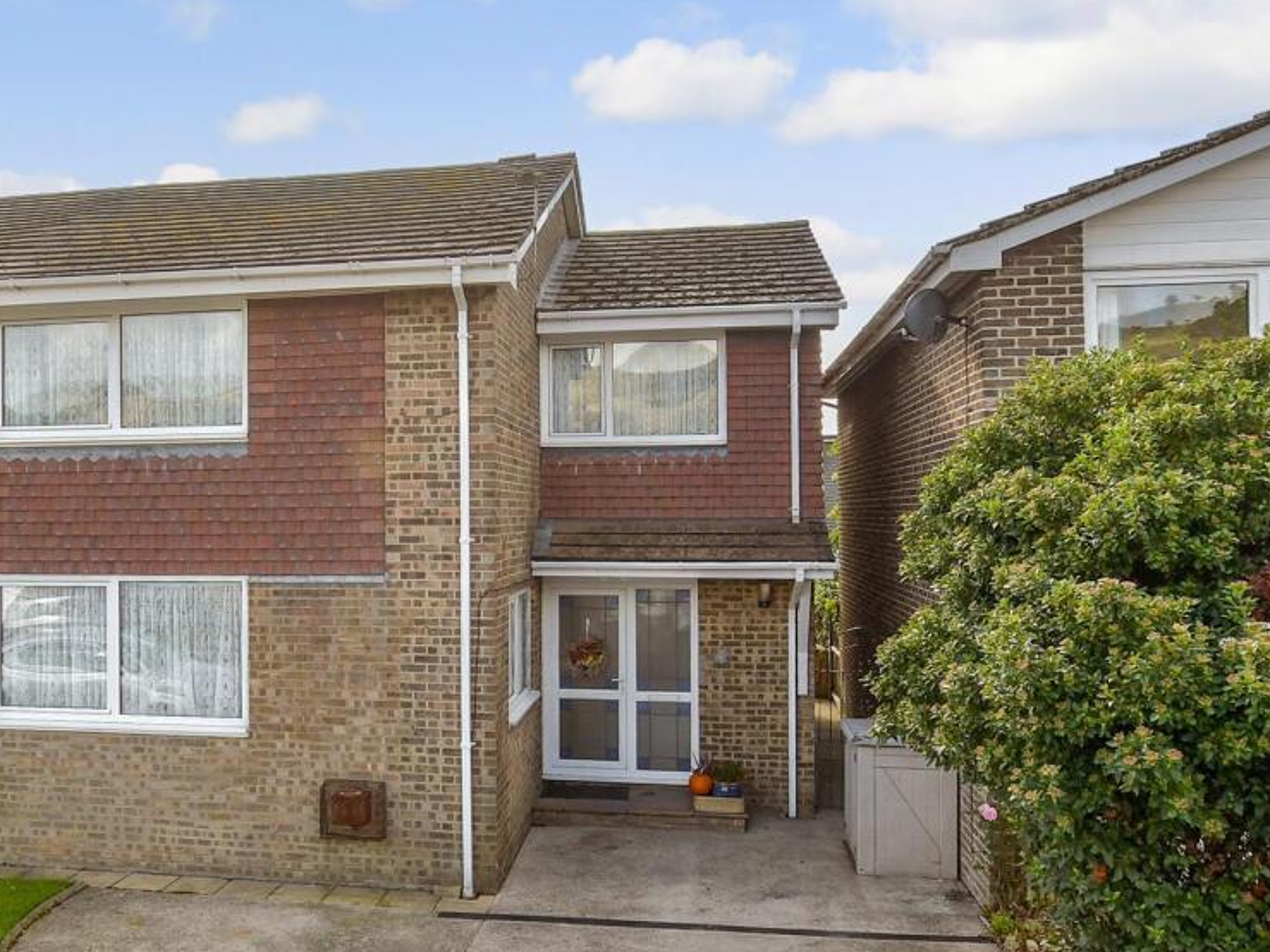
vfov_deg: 65.2
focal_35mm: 20
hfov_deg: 79.2
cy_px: 582
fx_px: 734
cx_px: 428
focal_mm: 10
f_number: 8
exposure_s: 1/125
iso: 160
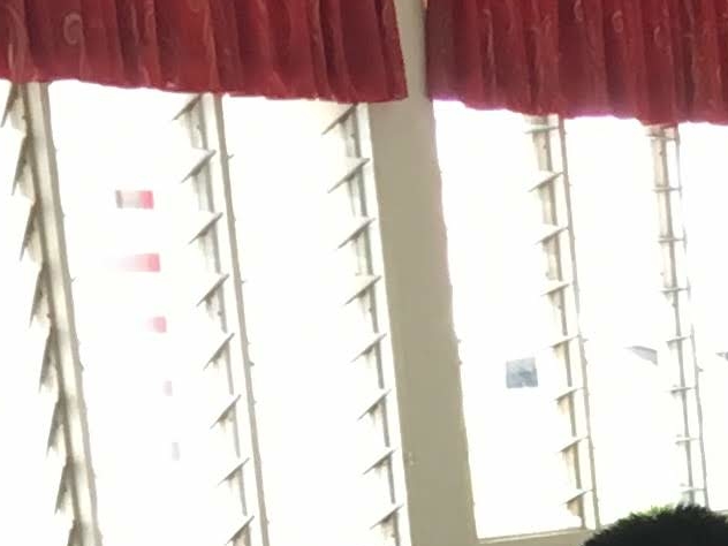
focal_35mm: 185
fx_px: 3891
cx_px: 1241
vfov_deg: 7.3
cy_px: 1511
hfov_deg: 10.2
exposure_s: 1/33
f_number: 2.2
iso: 64
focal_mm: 4.2
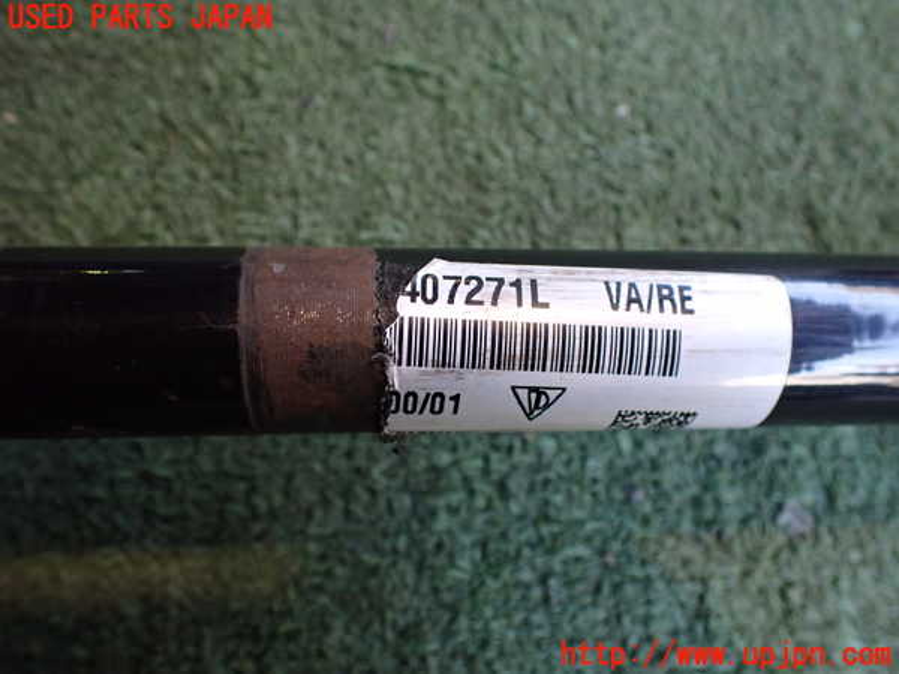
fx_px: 779
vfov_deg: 46.8
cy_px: 337
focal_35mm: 30
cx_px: 450
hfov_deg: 60.0
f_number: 2.3
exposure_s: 1/125
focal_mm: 5.4
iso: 500
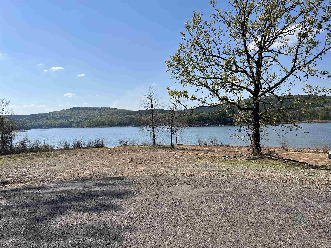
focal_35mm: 26
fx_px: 249
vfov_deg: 53.1
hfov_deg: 67.3
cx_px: 166
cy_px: 124
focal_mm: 5.1
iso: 50
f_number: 1.6
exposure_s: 1/5076
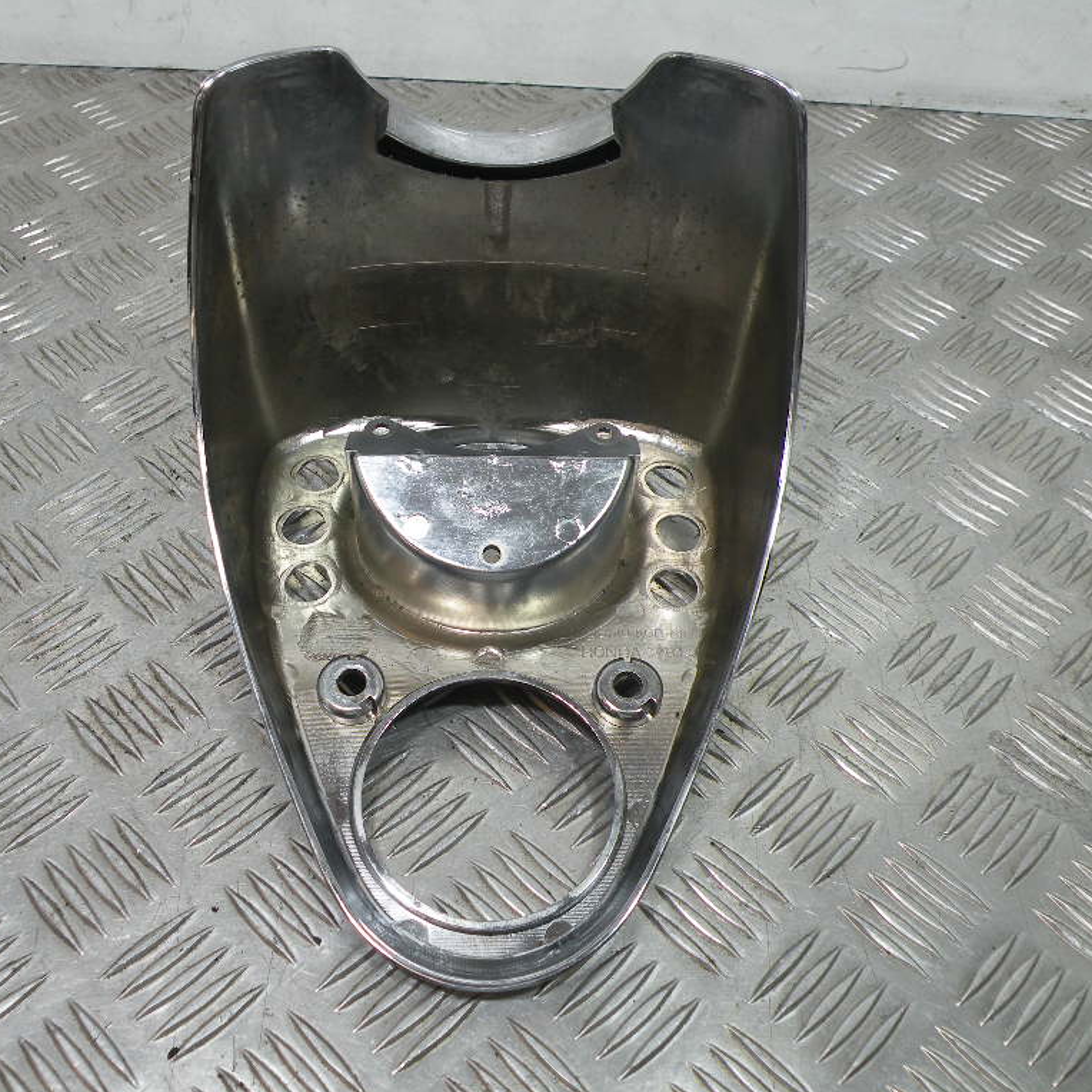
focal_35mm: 32
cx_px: 466
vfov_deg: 51.1
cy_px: 546
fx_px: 1142
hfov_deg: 50.9
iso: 64
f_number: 3.2
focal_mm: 4.7
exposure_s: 1/73
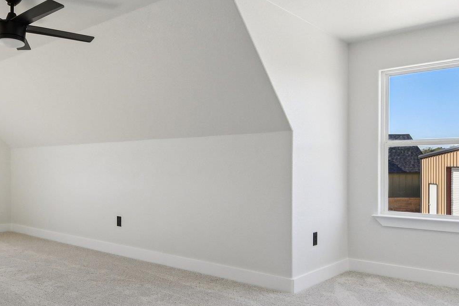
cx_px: 167
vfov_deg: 41.1
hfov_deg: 57.9
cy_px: 148
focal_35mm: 32
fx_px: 408
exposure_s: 1/200
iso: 400
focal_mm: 10
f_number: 8
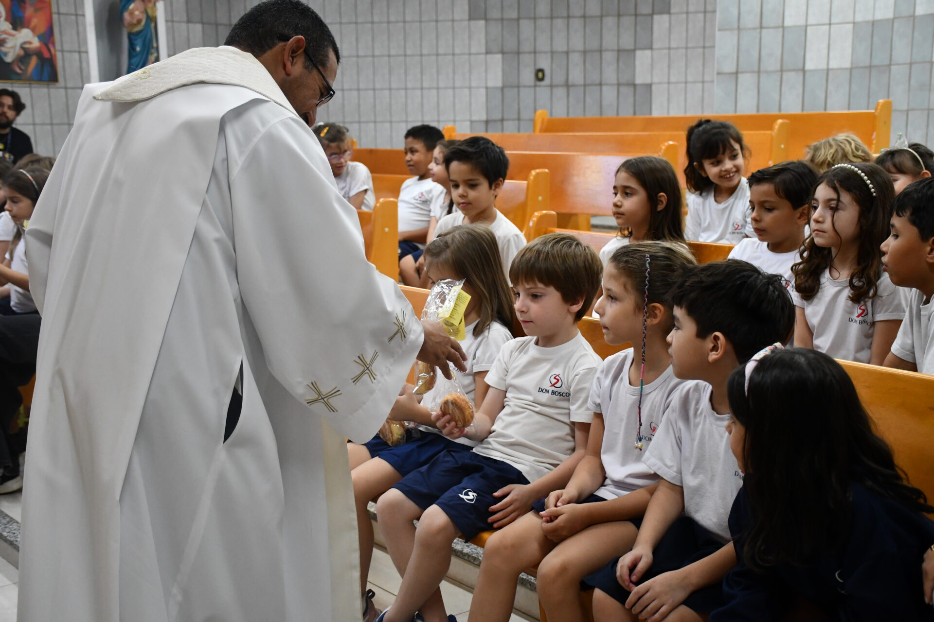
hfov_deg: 41.1
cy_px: 311
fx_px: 1245
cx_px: 467
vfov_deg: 28.1
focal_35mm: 48
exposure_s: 1/125
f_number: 4
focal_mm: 32
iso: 1600
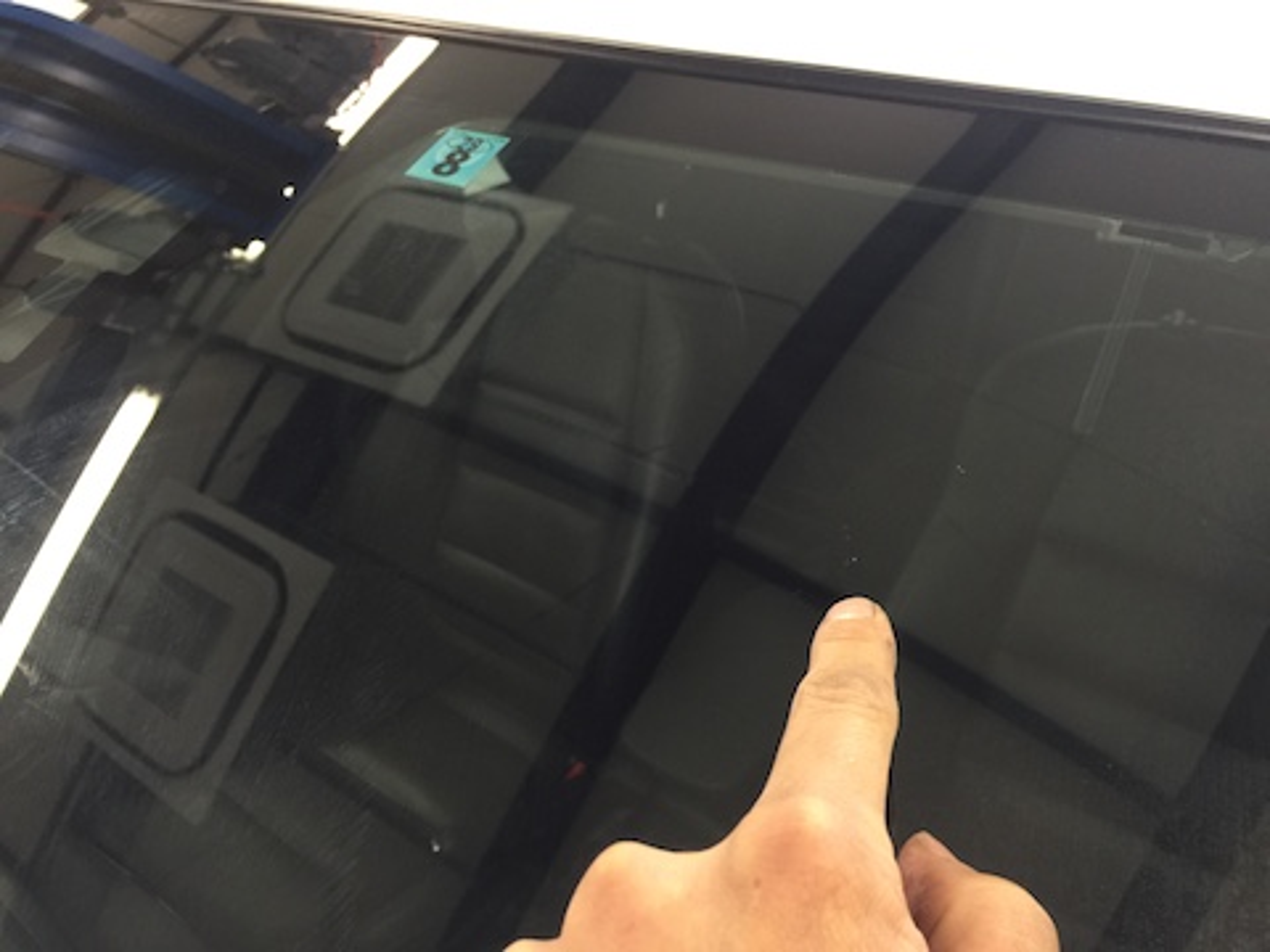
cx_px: 635
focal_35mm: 29
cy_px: 476
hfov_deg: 61.7
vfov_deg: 48.2
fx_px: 1064
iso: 64
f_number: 2.2
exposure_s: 1/15
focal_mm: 4.15
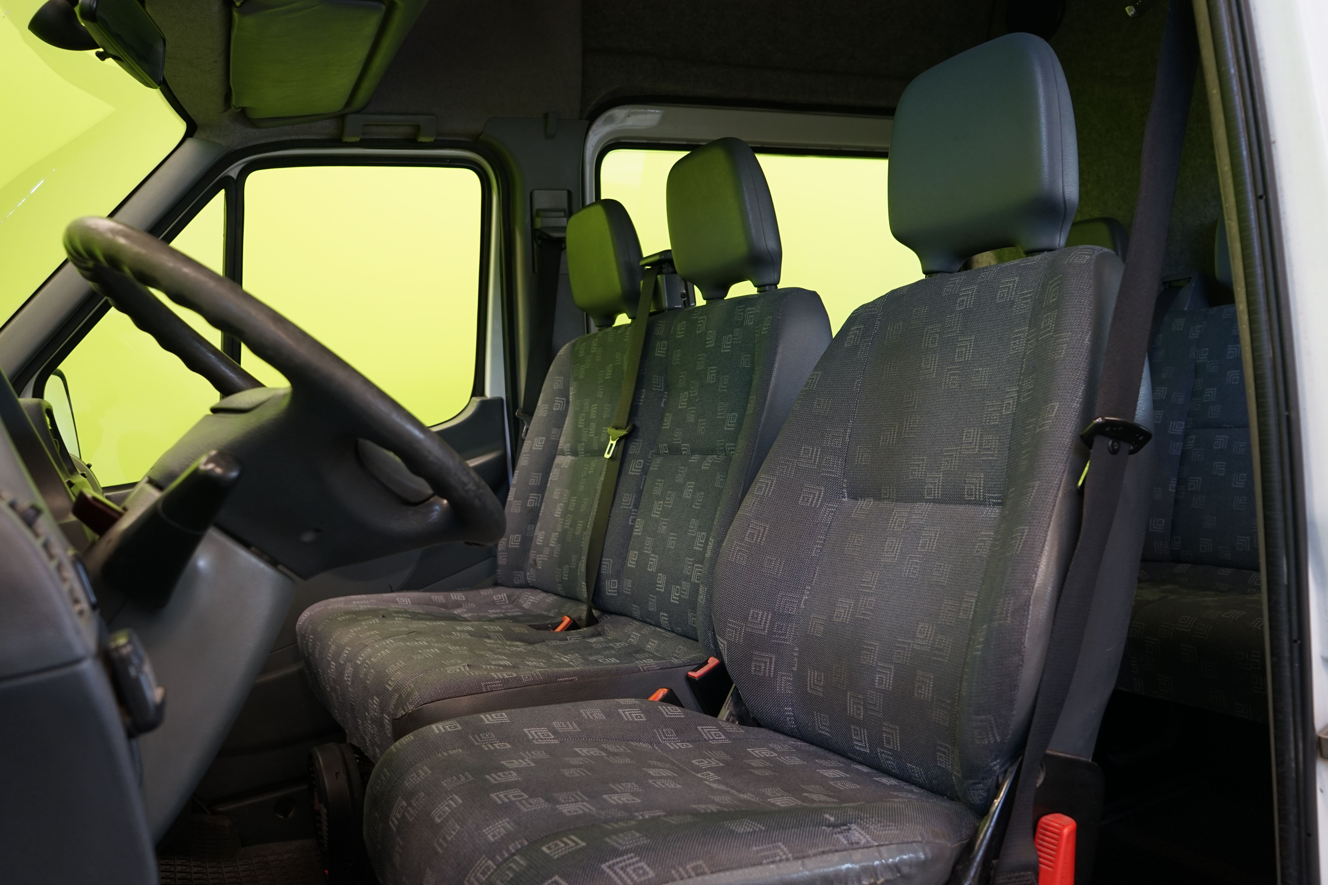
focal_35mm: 29
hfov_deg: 63.7
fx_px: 1070
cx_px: 664
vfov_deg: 45.0
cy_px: 442
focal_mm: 29
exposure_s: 1/20
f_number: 5.6
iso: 640
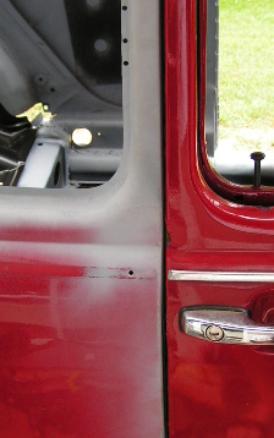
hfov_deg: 18.1
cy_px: 283
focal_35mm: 72
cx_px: 161
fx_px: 860
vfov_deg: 28.4
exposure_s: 1/50
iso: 50
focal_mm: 6.3
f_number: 2.8
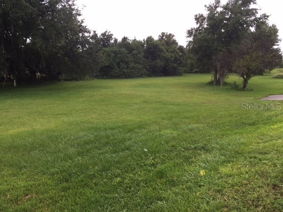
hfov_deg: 61.7
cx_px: 142
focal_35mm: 29
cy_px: 106
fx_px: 237
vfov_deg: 48.2
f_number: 2.2
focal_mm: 4.15
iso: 40
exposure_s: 1/120
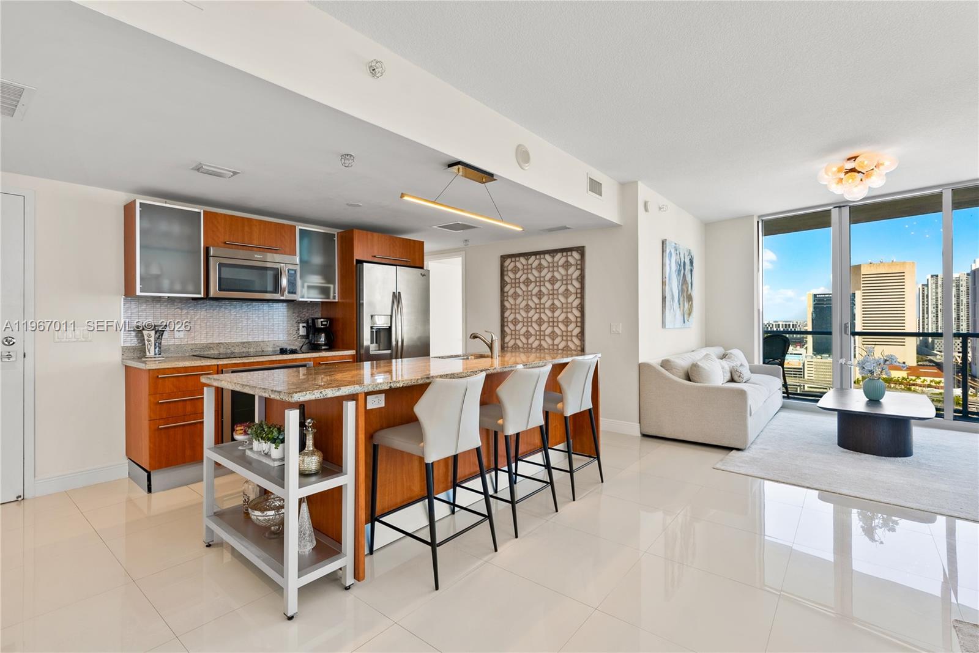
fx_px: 435
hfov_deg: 96.7
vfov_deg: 73.8
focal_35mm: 16
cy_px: 326
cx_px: 490
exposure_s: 1/10
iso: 400
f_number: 8
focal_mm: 16
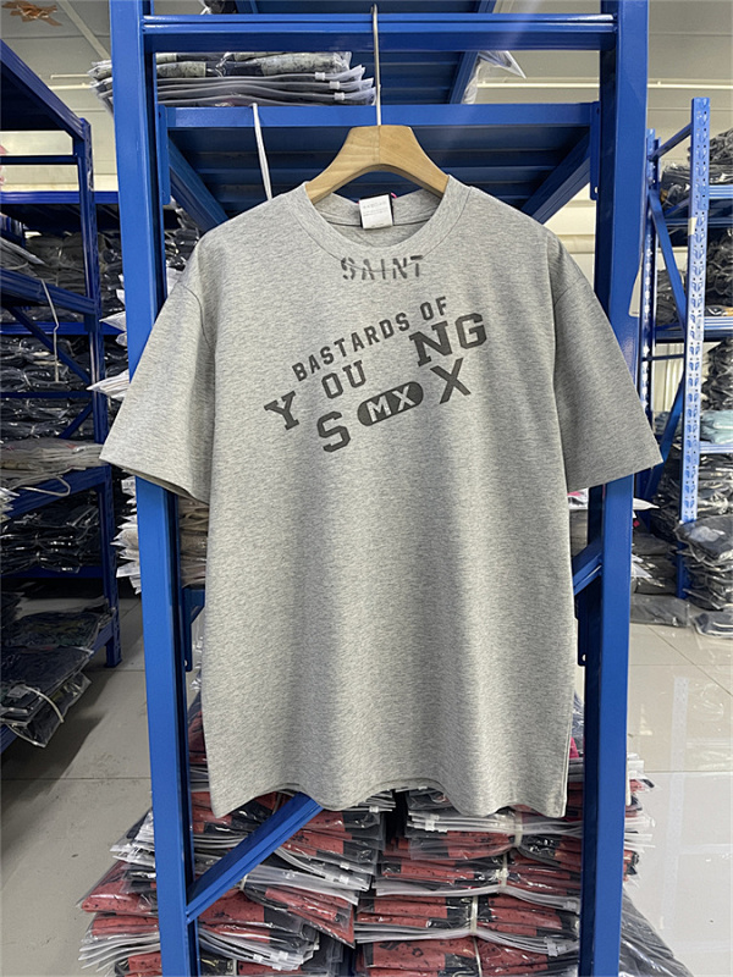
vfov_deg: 69.4
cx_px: 366
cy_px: 488
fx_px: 706
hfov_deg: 54.9
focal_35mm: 25
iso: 250
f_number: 1.6
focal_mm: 5.1
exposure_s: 1/50
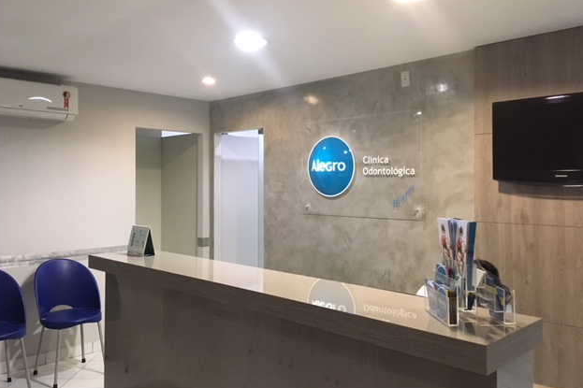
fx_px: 502
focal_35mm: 31
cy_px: 178
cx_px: 288
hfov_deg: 60.3
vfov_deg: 42.3
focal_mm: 4.15
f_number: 2.2
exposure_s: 1/30
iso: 200
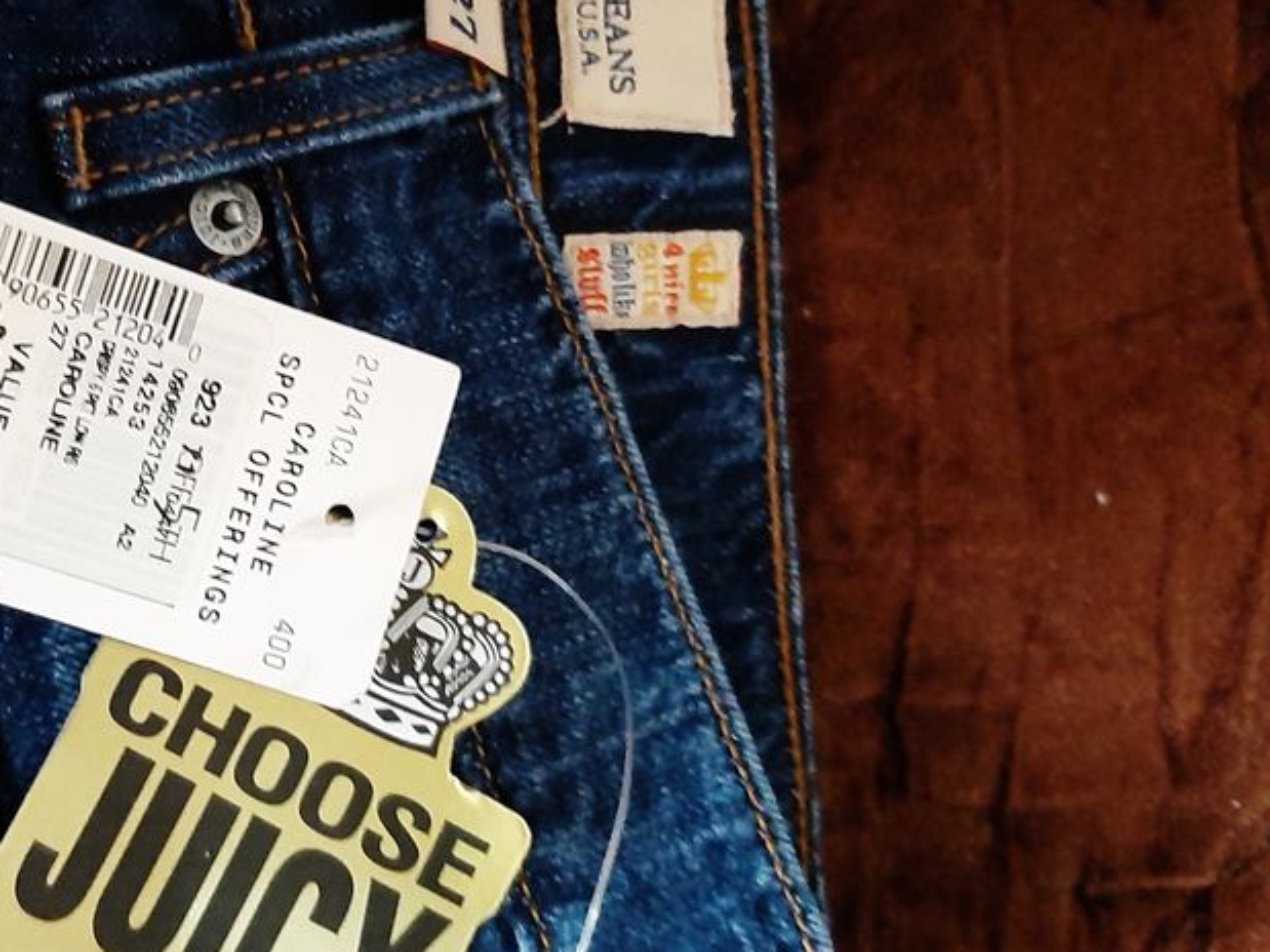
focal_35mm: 42
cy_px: 439
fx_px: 1541
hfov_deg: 42.8
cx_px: 256
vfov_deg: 34.3
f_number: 1.7
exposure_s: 1/17
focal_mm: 3.93
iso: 1000
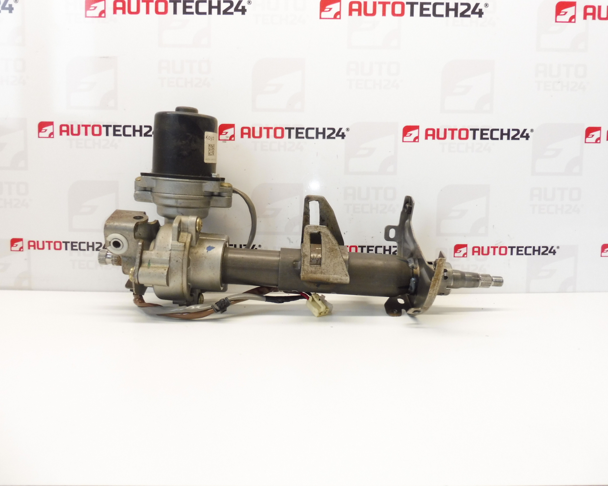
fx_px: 468
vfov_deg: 54.9
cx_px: 294
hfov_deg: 66.0
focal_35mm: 26
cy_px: 235
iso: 200
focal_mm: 4.3
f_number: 3.5
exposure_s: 1/80
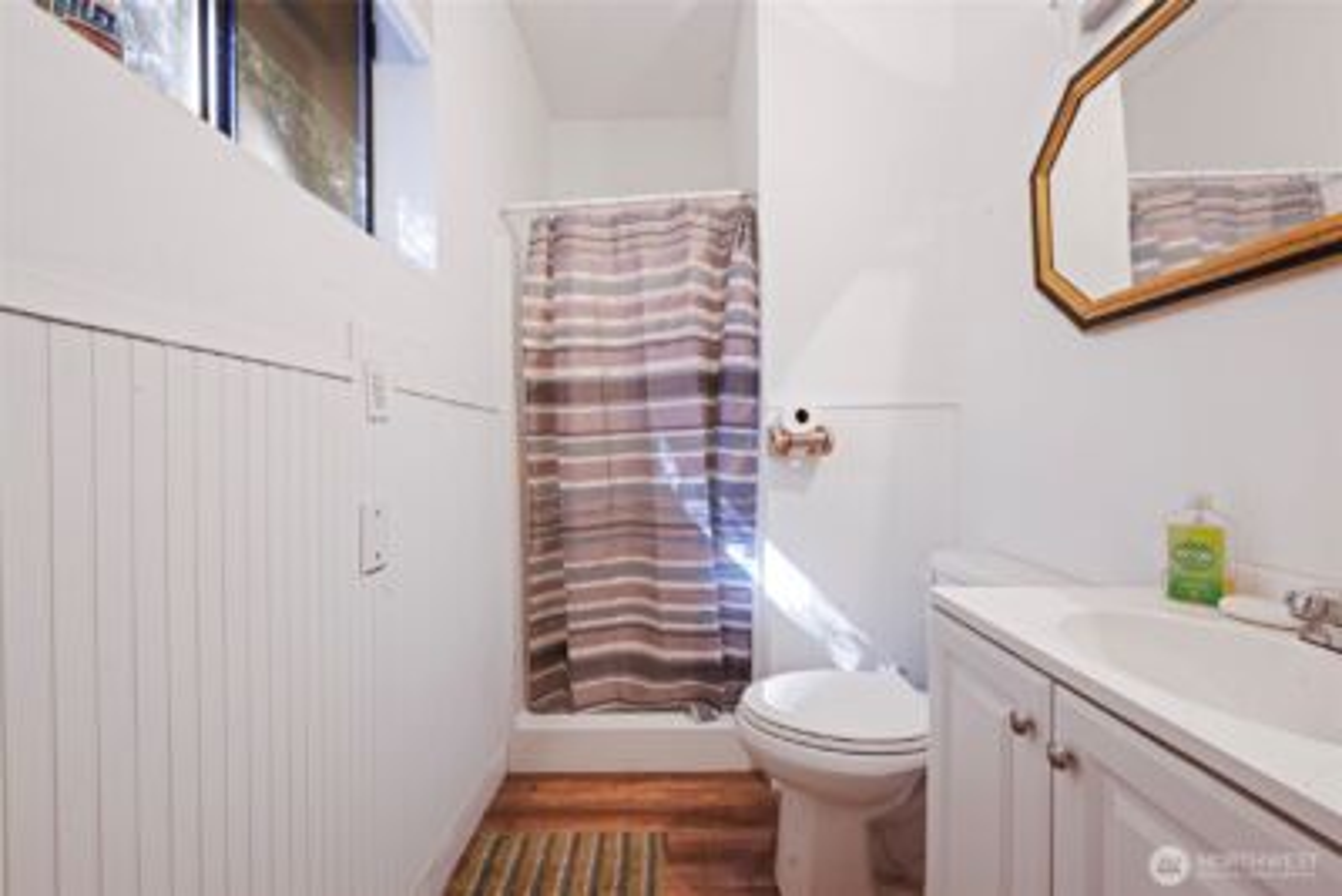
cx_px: 671
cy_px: 448
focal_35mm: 14
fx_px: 522
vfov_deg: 81.3
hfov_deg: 104.2
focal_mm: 14
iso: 400
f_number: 9
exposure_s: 1/4
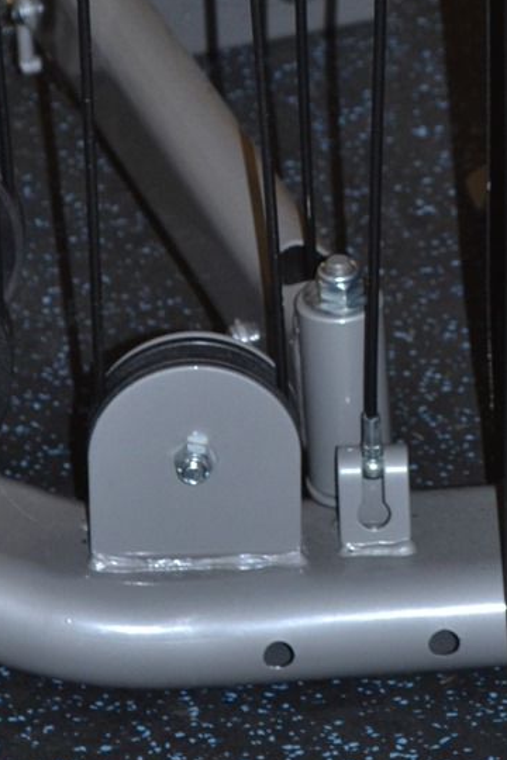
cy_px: 10
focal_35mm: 200
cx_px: 621
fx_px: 4225
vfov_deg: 10.2
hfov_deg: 6.8
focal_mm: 48
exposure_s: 1/60
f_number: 5.6
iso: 400
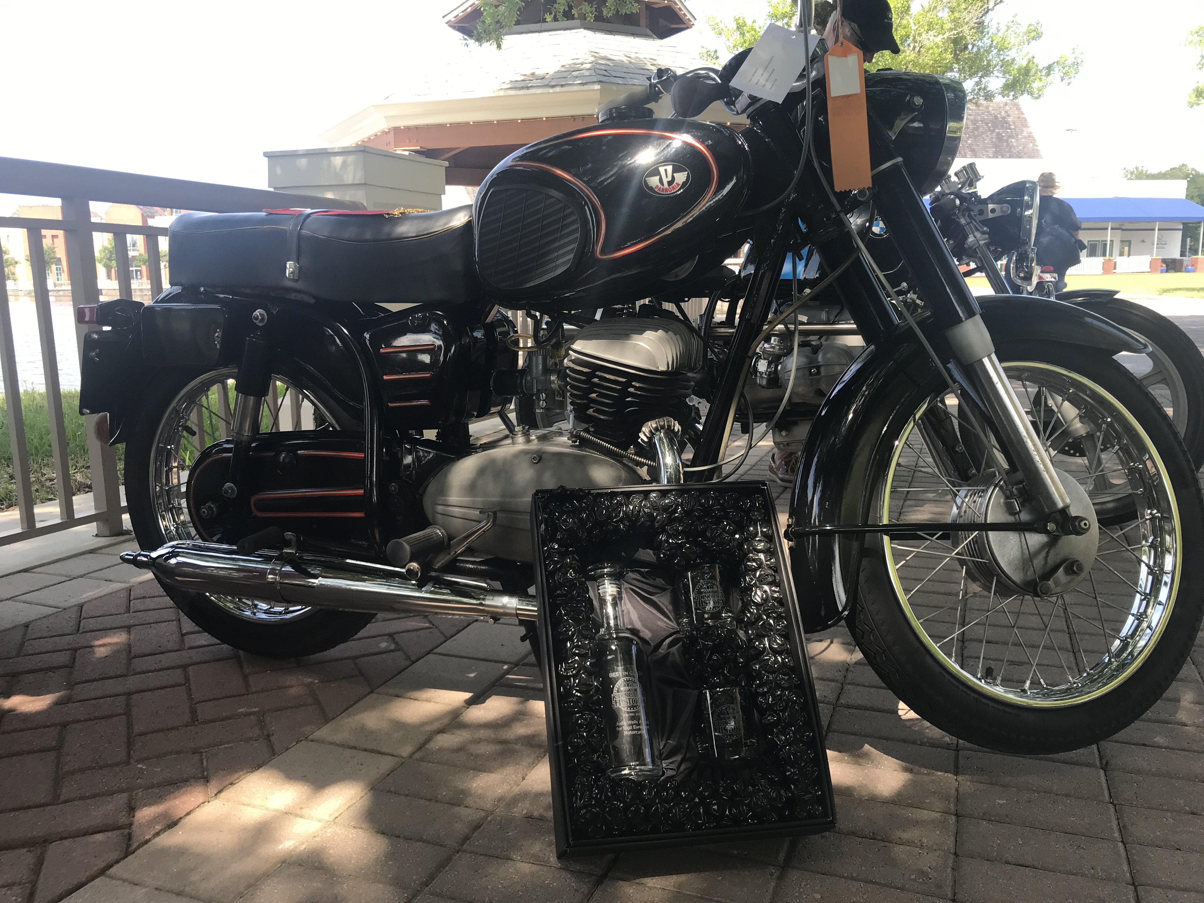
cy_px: 452
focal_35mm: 28
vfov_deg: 49.7
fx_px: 974
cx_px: 602
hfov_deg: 63.4
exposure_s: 1/348
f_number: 1.8
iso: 20
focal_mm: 3.99
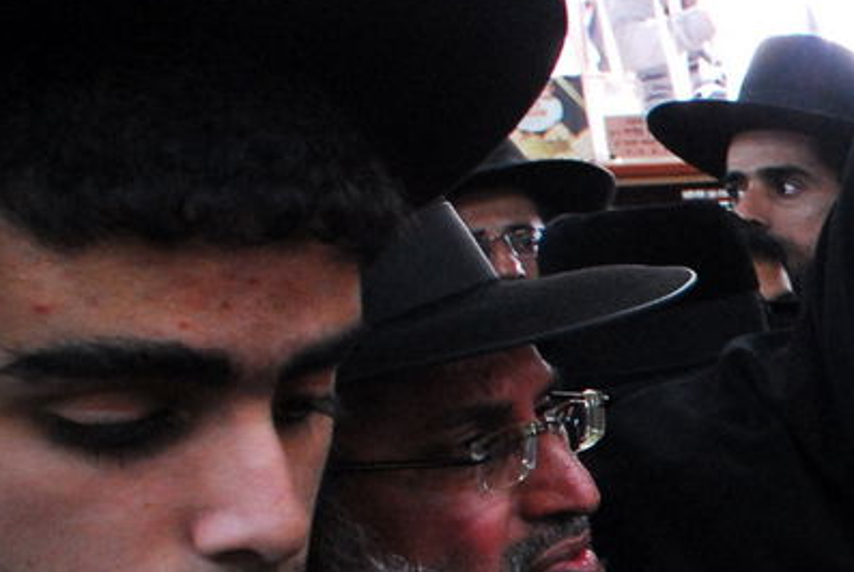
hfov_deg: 20.6
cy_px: 719
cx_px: 1467
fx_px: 1758
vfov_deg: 17.5
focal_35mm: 74
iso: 1000
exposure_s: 1/50
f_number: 6.3
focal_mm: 14
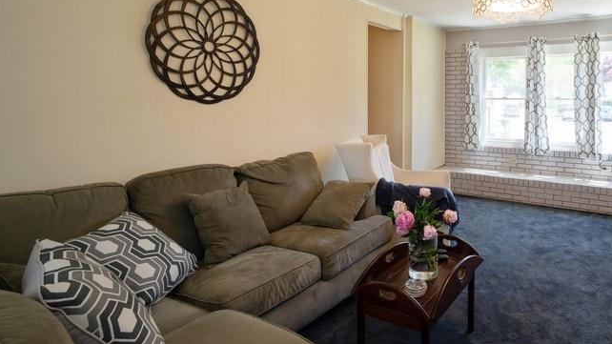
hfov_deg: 77.6
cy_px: 99
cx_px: 426
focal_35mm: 22
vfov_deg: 50.0
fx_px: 357
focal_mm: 15
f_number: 8
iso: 100
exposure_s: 1/6
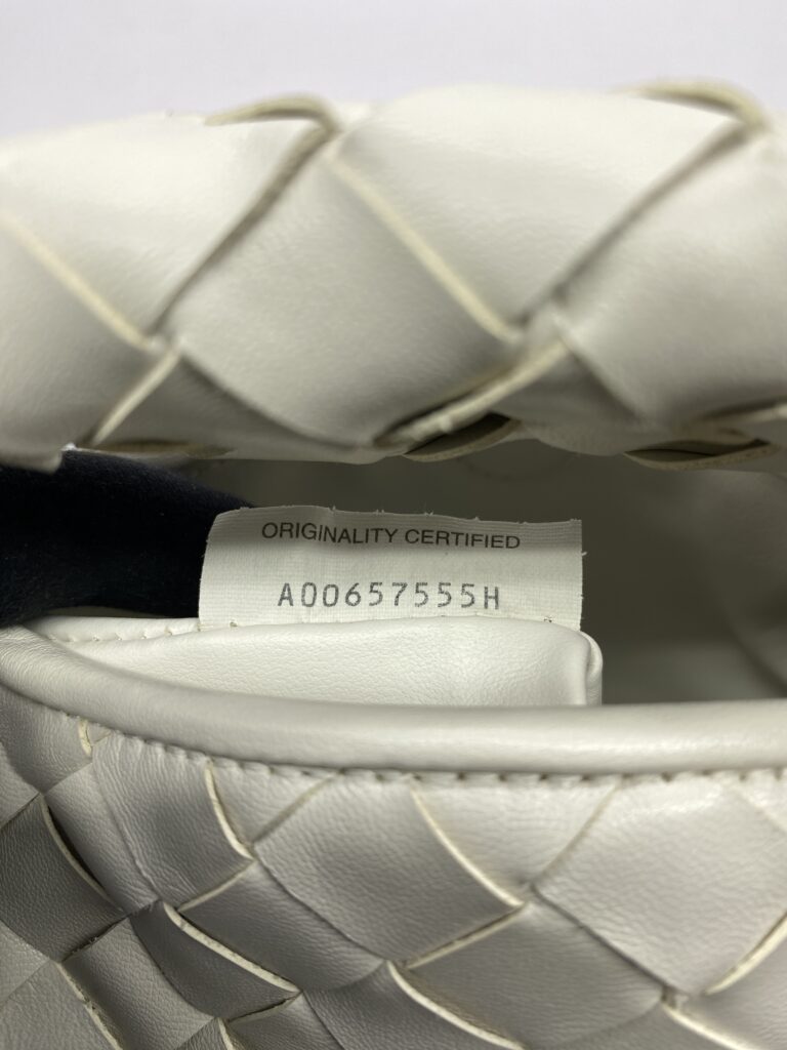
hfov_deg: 54.9
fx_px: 758
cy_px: 525
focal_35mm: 25
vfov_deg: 69.4
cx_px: 394
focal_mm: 4.25
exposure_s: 1/100
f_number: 1.8
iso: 32
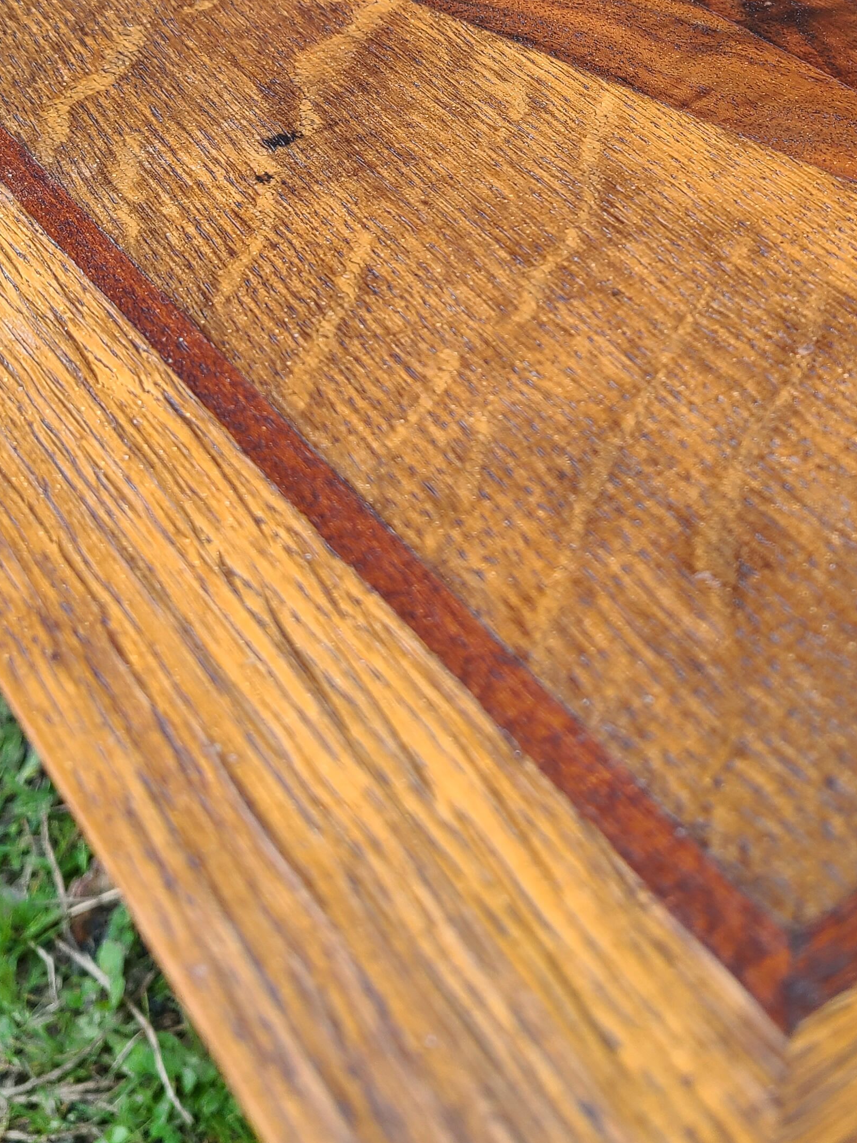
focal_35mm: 49
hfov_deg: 29.4
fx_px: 1617
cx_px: 583
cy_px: 134
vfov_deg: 36.7
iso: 40
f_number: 1.8
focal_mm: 5.4
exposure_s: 1/133
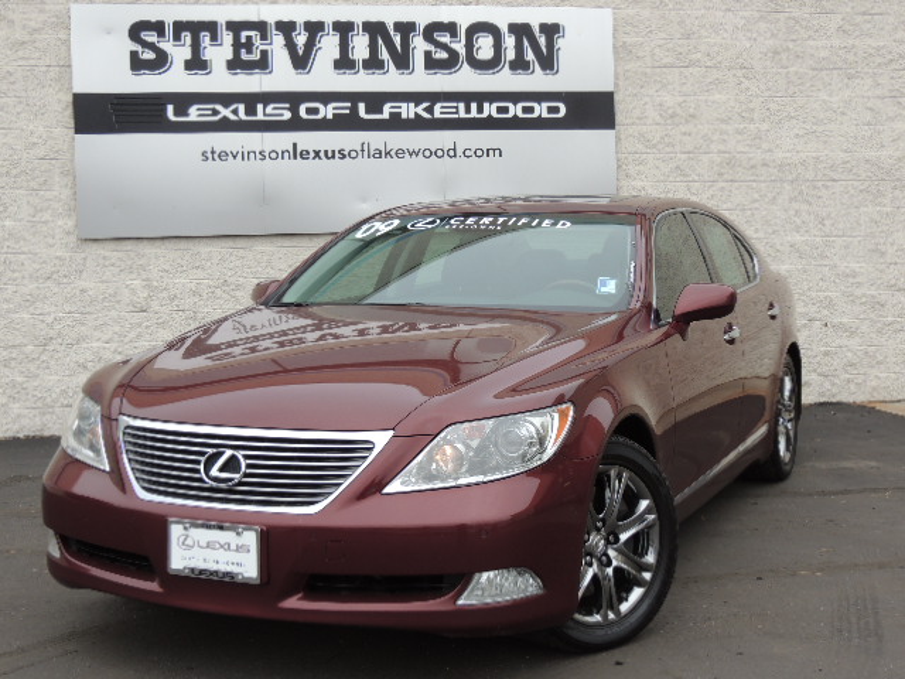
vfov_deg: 29.1
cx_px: 452
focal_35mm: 50
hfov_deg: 38.2
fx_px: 1307
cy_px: 340
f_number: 3.6
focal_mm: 8.9
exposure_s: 1/250
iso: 100
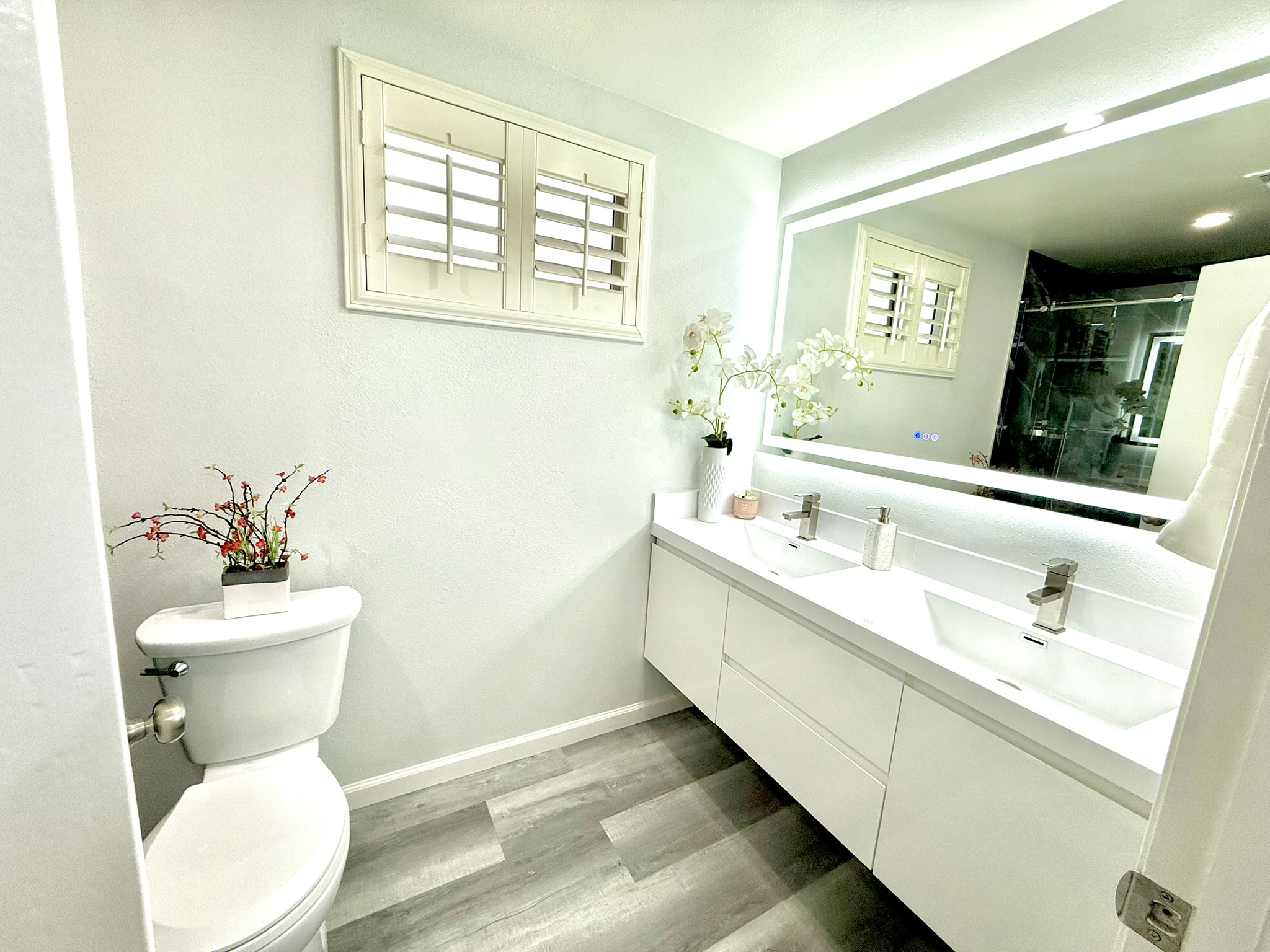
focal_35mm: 14
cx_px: 635
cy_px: 476
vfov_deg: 85.7
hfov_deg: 102.1
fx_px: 514
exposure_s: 1/130
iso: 64
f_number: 2.2
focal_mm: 2.22
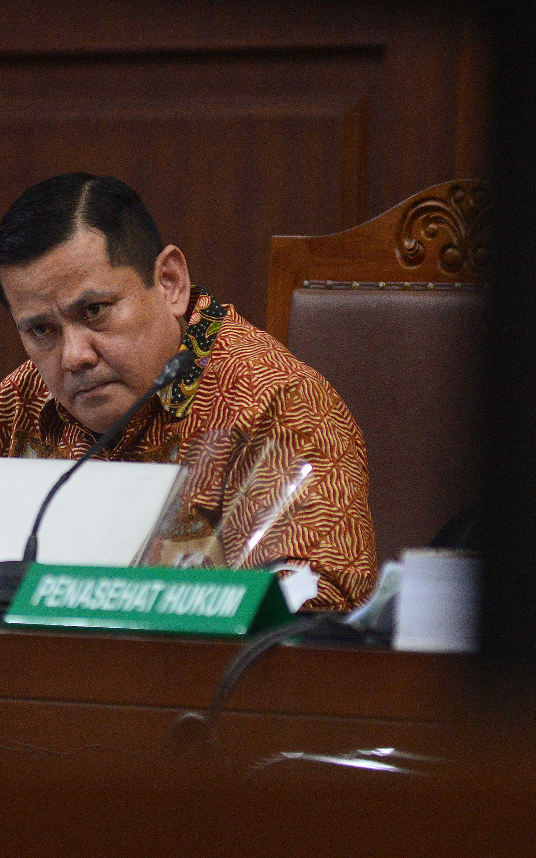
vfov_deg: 6.9
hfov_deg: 4.3
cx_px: 304
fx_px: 7151
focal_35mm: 306
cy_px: 428
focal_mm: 200
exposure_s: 1/125
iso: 4000
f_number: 2.8
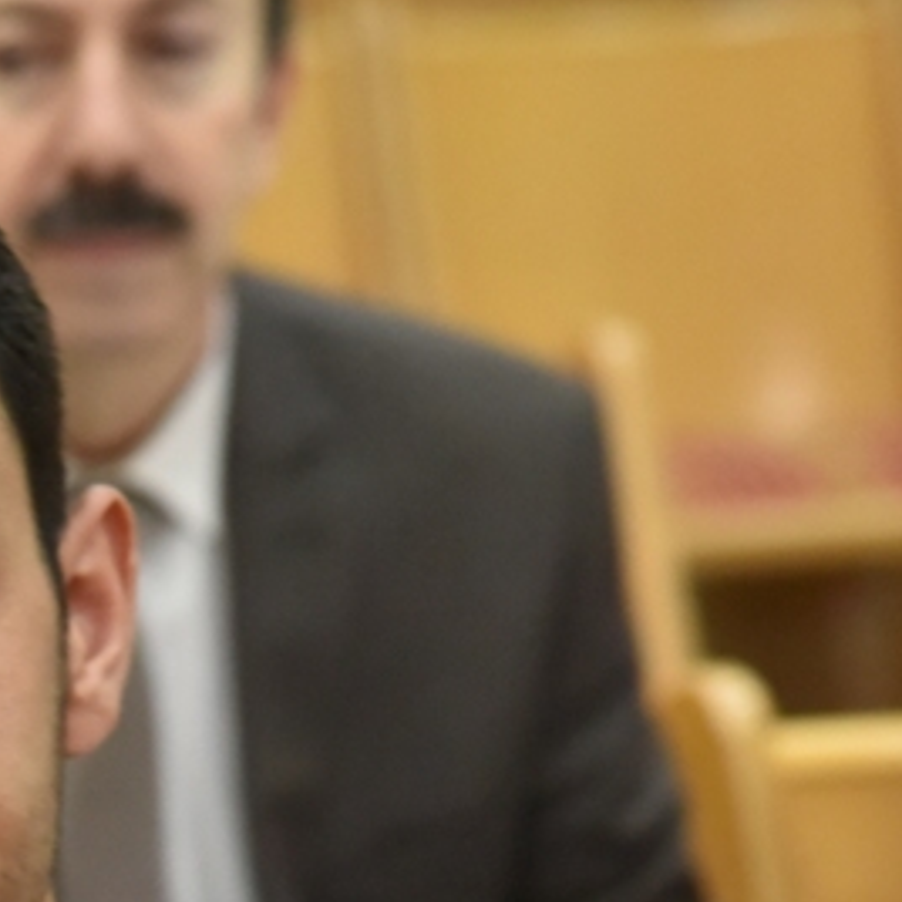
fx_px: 10053
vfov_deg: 5.1
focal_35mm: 341
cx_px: -377
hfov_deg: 5.1
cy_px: 1109
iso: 2000
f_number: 5.6
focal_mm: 105
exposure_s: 1/125
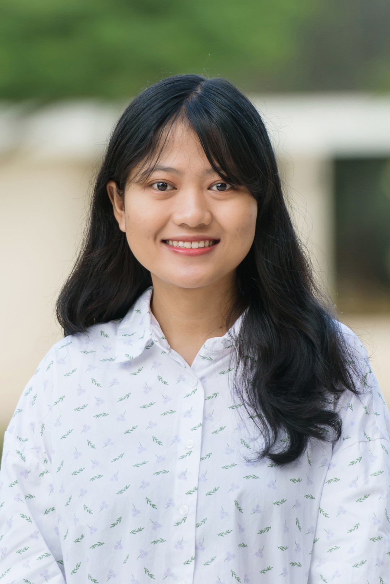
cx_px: 195
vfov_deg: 10.8
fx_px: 3085
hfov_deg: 7.2
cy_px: 292
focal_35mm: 190
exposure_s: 1/500
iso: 200
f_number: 3.2
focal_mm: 190
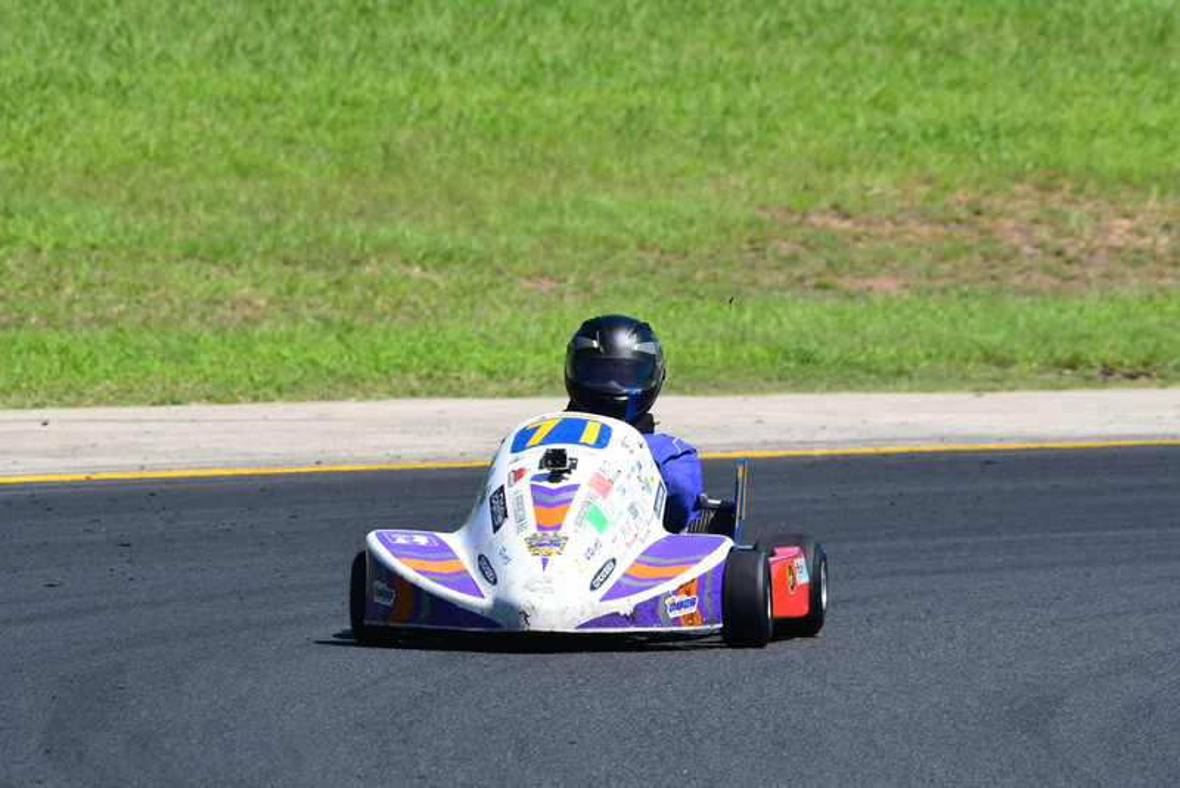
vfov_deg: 2.0
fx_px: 22132
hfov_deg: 3.1
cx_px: 590
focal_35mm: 675
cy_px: 394
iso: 500
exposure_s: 1/640
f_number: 11
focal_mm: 450
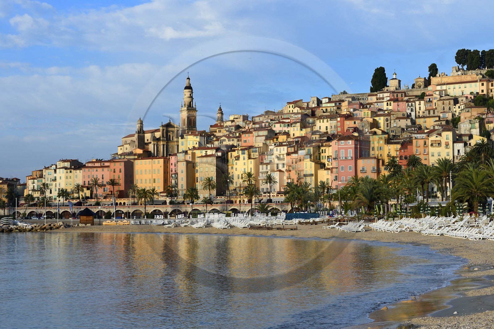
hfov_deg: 28.9
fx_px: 960
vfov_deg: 19.4
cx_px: 247
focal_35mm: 70
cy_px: 164
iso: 200
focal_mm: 70
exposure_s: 1/250
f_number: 10
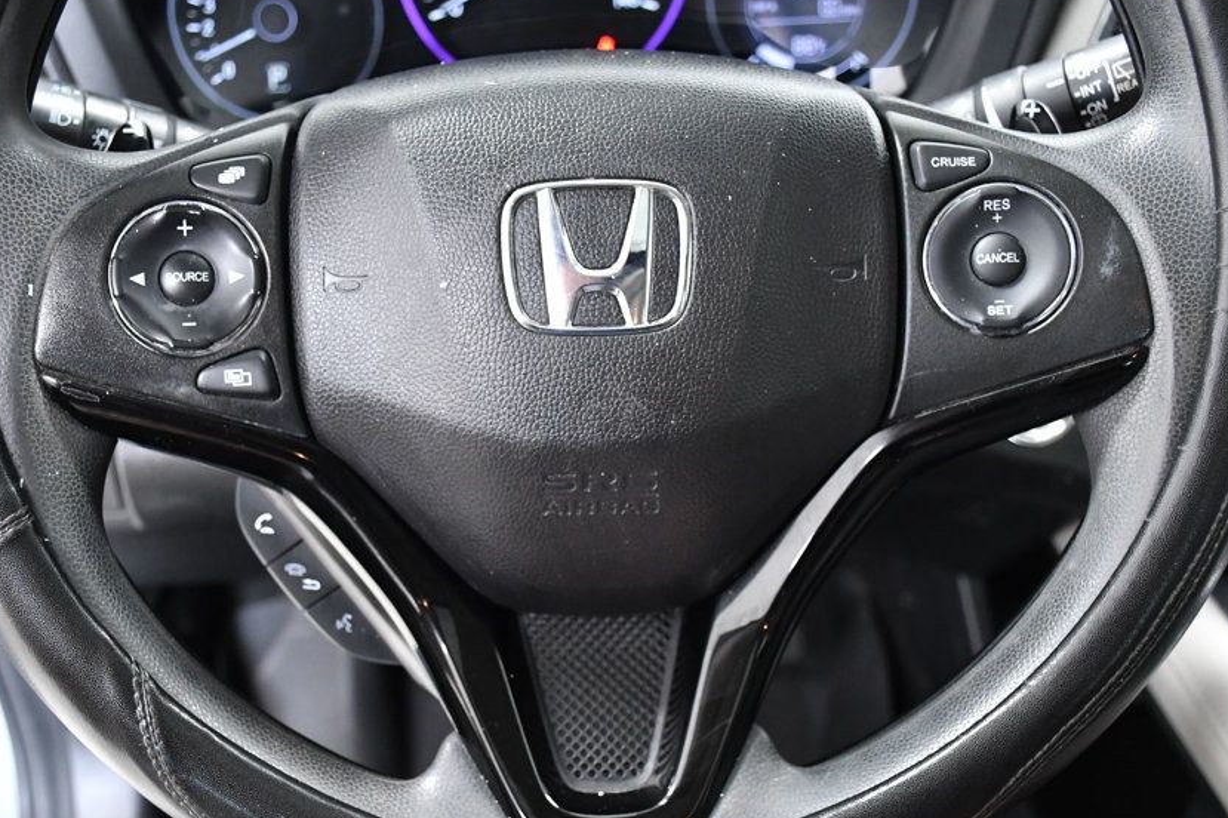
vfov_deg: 31.8
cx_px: 579
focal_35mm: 42
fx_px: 1432
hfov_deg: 46.4
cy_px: 485
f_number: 4
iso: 2500
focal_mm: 23
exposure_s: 1/60
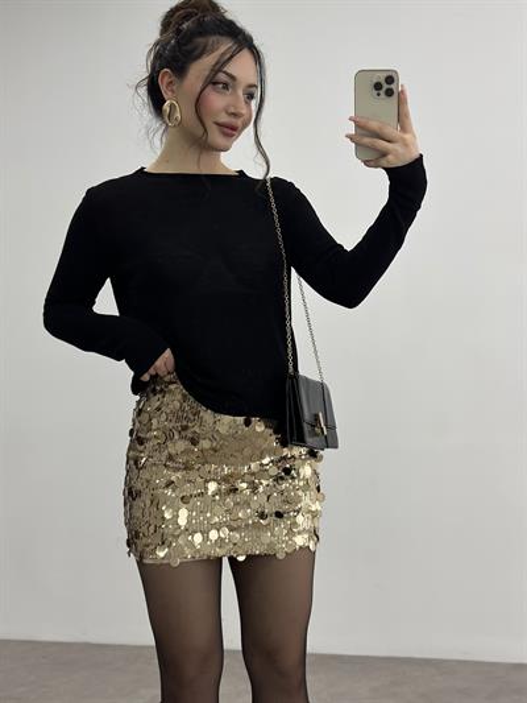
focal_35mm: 48
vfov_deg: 39.6
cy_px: 352
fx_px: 974
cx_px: 264
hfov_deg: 30.3
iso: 125
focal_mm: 6.86
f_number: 1.78
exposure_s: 1/100
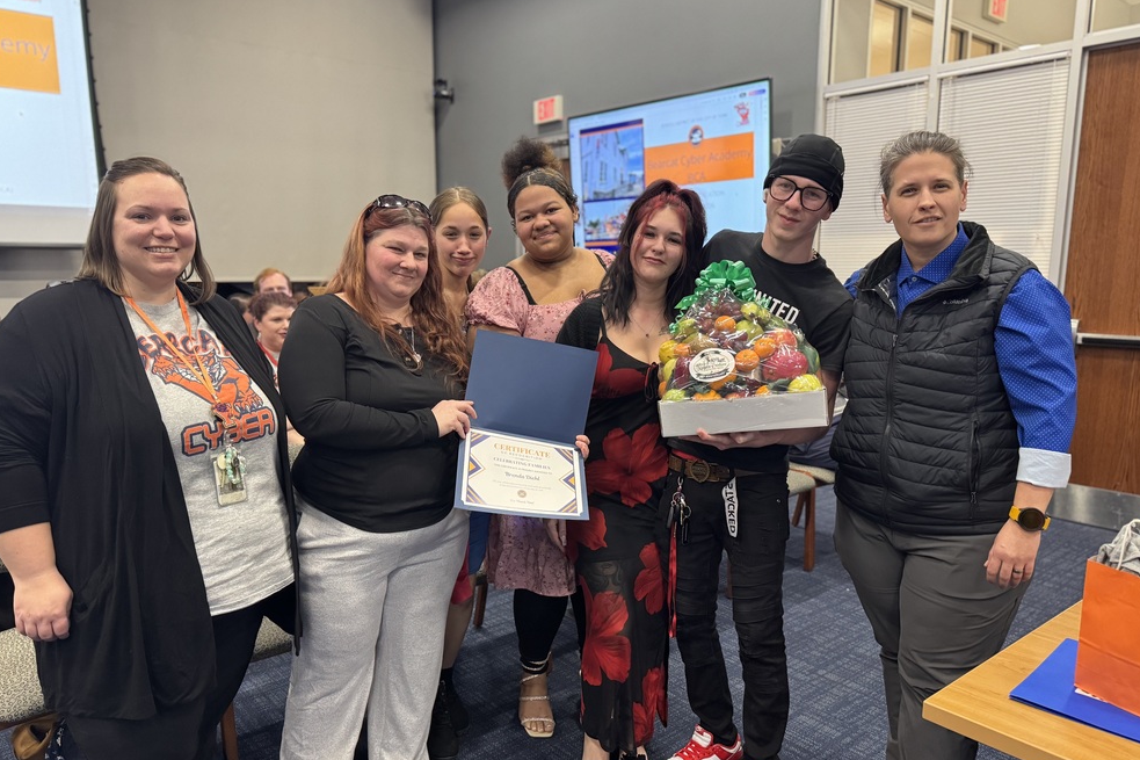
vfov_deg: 49.5
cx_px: 562
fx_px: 823
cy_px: 417
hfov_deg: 69.4
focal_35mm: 26
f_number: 1.78
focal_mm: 6.76
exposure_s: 1/60
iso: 400
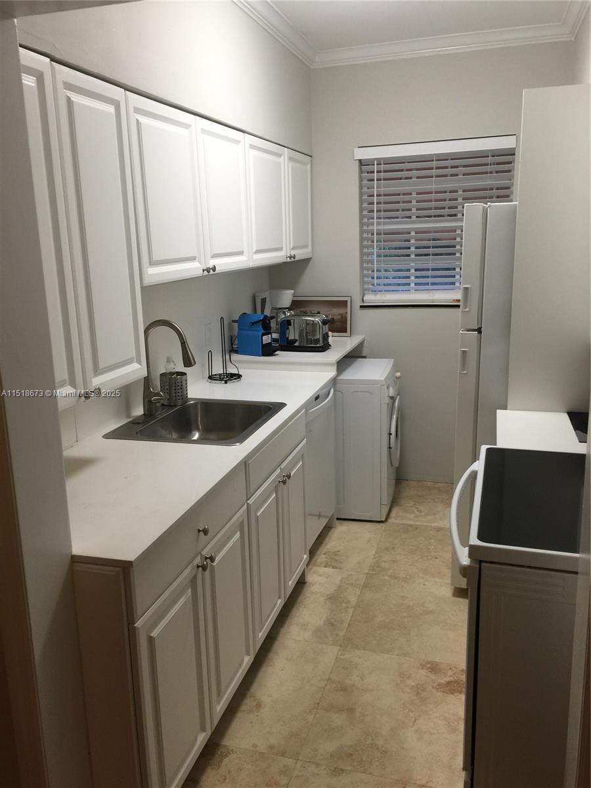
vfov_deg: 61.7
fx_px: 660
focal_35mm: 29
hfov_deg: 48.2
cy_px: 394
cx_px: 296
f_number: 2.2
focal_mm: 4.15
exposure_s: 1/15
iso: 32
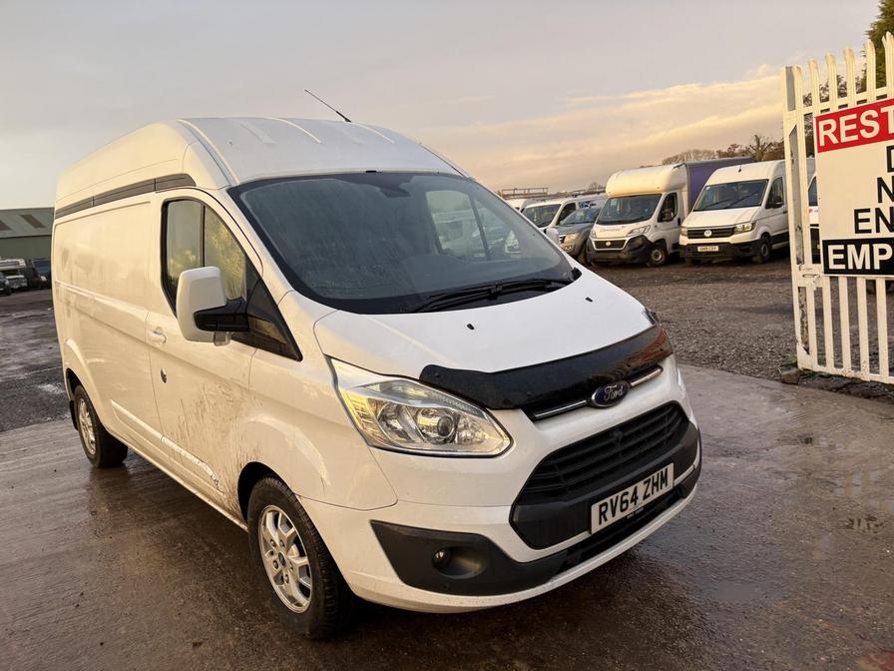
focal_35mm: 26
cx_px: 447
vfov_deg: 53.1
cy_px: 336
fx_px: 671
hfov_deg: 67.3
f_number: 1.6
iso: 40
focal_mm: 5.96
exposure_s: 1/122
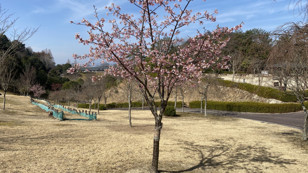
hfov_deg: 66.1
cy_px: 67
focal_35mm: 29
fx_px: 237
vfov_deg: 40.0
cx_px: 154
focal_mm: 4.25
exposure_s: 1/2755
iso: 32
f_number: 1.8
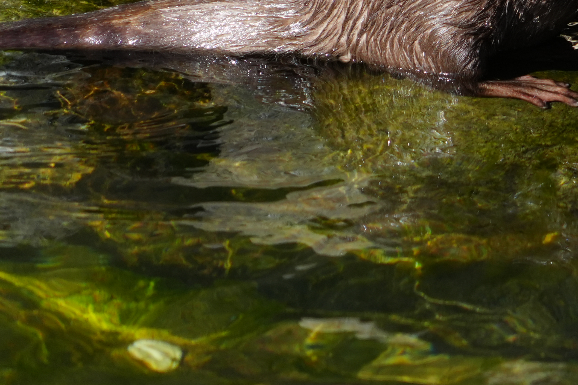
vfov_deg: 2.1
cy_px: -111
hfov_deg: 3.1
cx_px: 621
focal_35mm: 670
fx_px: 10758
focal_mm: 240
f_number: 6.3
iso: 1000
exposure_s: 1/1600
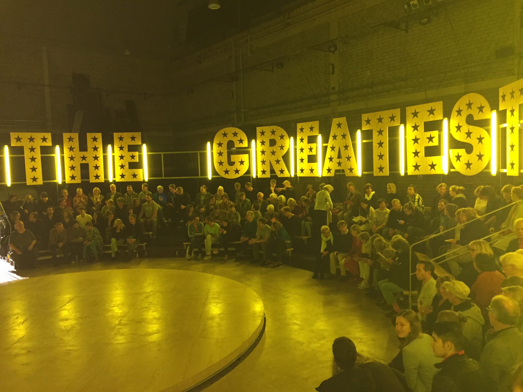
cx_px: 262
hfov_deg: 61.7
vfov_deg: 48.2
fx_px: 438
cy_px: 196
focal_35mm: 29
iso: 250
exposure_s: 1/25
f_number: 2.2
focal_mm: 4.15
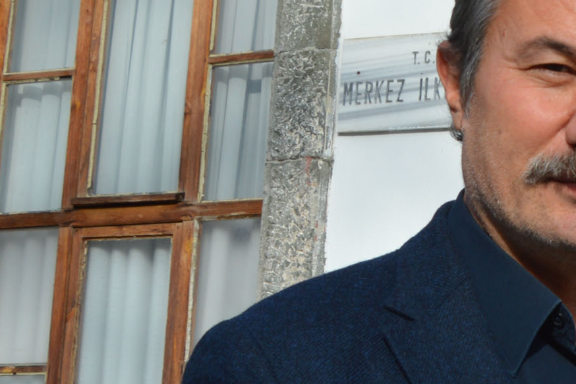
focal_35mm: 107
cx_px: 779
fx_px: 1712
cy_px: 223
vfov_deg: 12.8
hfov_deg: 17.7
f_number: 9
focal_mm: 22
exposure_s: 1/320
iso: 100
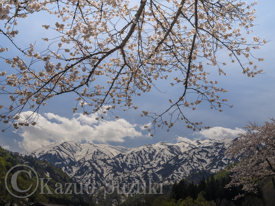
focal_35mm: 39
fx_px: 310
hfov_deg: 47.9
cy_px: 103
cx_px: 138
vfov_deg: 36.8
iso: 800
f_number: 22
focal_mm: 49
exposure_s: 1/160
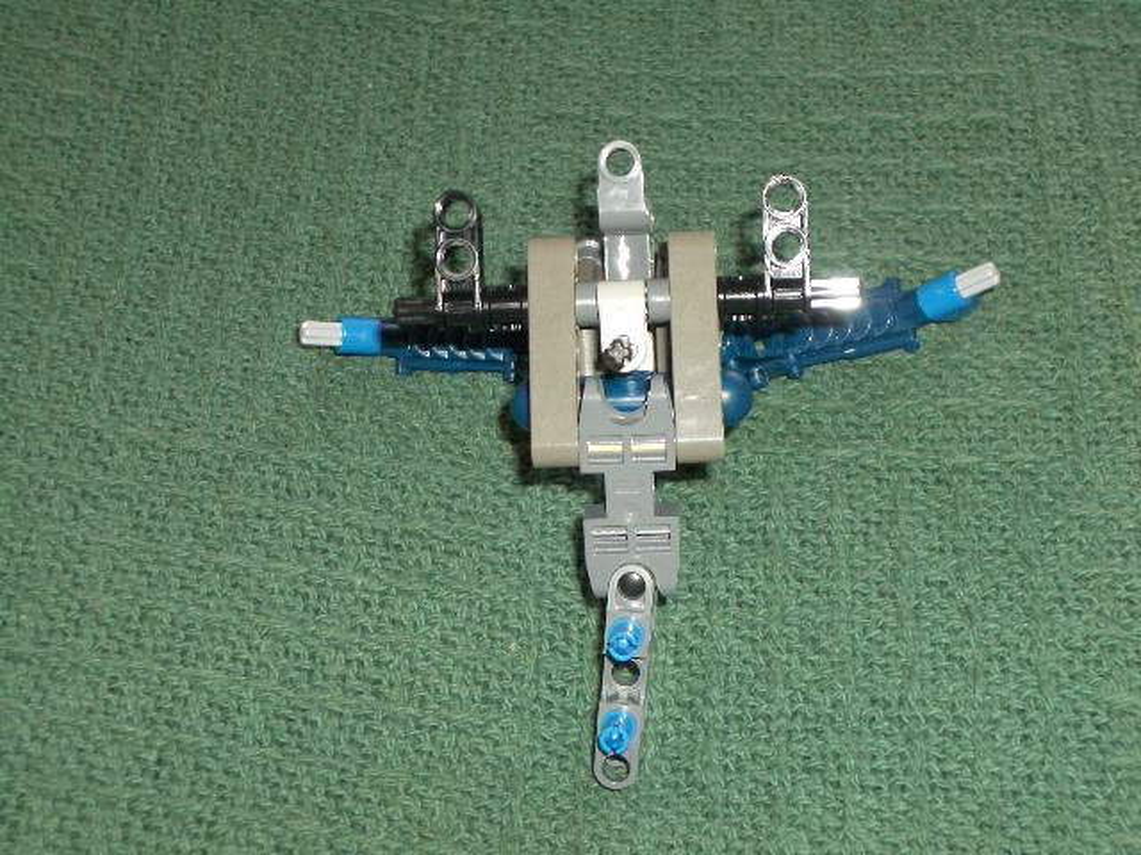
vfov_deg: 19.9
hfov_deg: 26.3
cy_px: 428
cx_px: 570
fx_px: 2439
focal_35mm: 74
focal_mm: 12.2
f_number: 3.9
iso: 100
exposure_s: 1/60
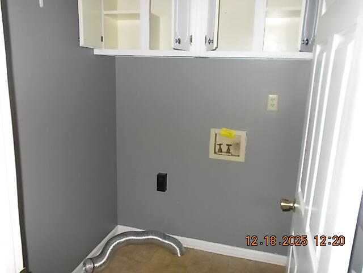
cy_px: 136
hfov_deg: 60.0
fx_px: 315
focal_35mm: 30
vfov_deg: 46.8
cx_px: 182
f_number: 3.4
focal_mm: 5.3
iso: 280
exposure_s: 1/25
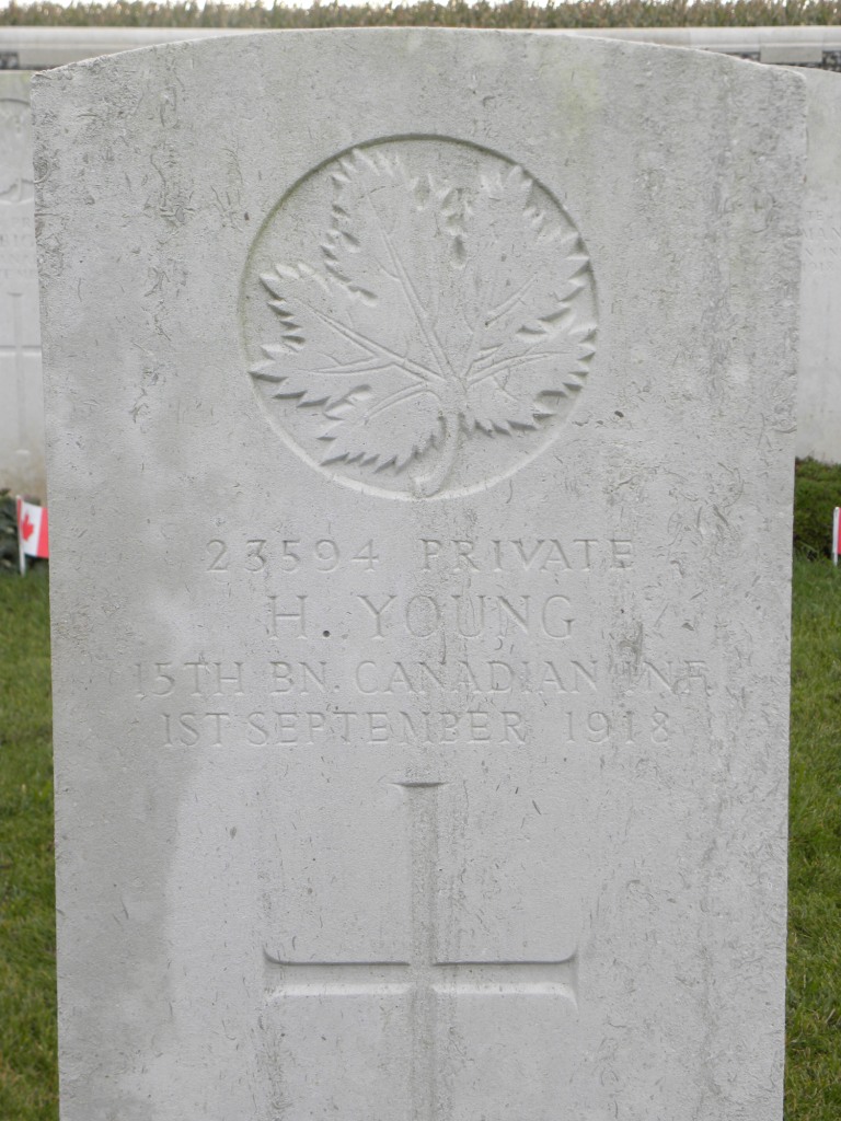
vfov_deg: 26.0
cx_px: 420
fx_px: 2430
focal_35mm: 75
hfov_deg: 19.6
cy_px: 560
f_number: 4
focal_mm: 13.4
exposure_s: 1/126
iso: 64
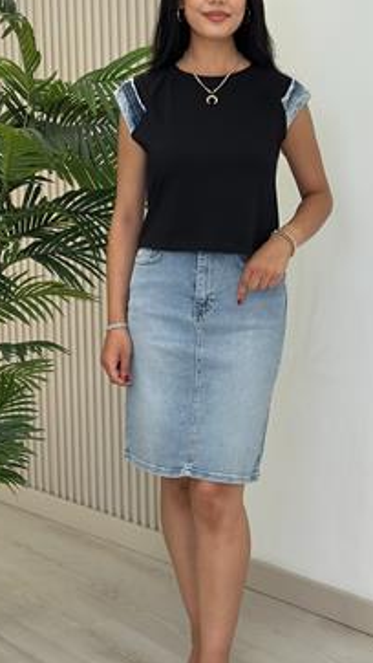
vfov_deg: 27.5
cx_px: 223
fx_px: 1352
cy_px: 305
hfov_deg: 15.7
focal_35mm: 77
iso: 80
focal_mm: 6.86
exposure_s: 1/323
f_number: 1.78
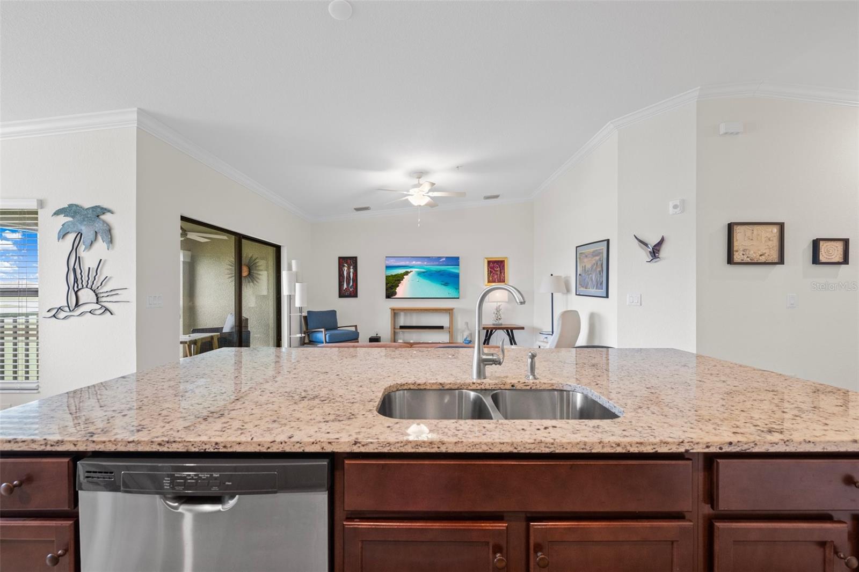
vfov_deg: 81.2
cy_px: 286
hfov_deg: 104.3
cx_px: 430
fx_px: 334
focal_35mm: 14
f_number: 8
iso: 800
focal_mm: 14
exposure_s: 1/4
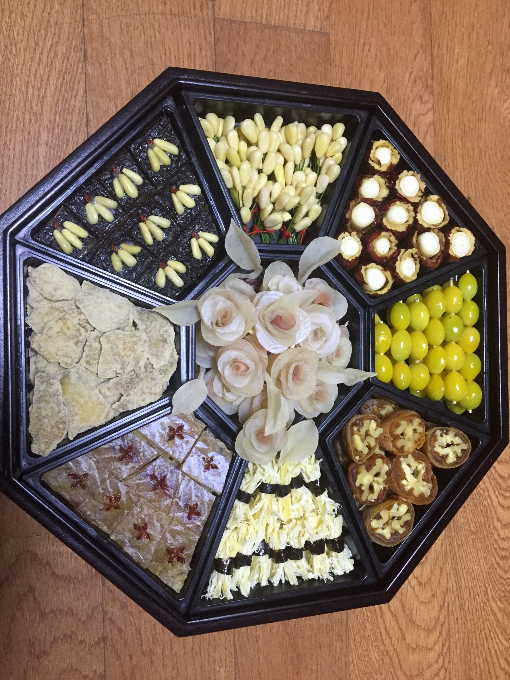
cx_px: 255
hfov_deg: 48.2
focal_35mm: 29
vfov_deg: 61.7
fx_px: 570
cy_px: 340
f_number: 2.2
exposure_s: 1/30
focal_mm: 4.15
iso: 160
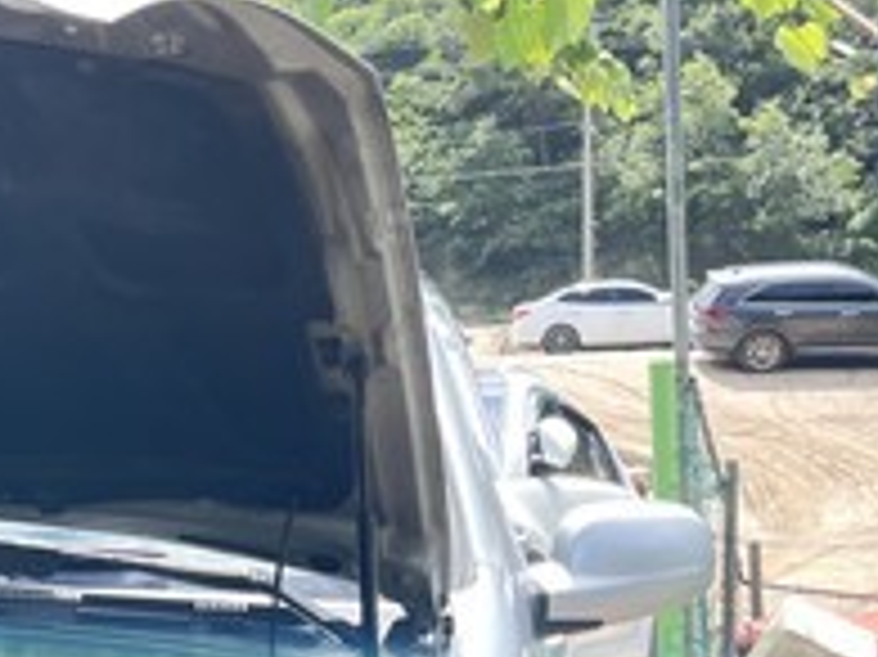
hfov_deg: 23.5
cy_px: 382
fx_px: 2028
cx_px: 23
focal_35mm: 80
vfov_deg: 18.4
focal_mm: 4.2
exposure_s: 1/479
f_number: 1.6
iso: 32
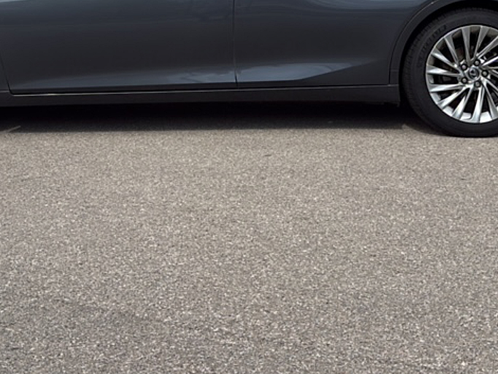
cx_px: 217
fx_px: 734
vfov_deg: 27.3
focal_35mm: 51
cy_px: 24
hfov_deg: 37.4
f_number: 1.78
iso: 80
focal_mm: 6.76
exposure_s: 1/5714
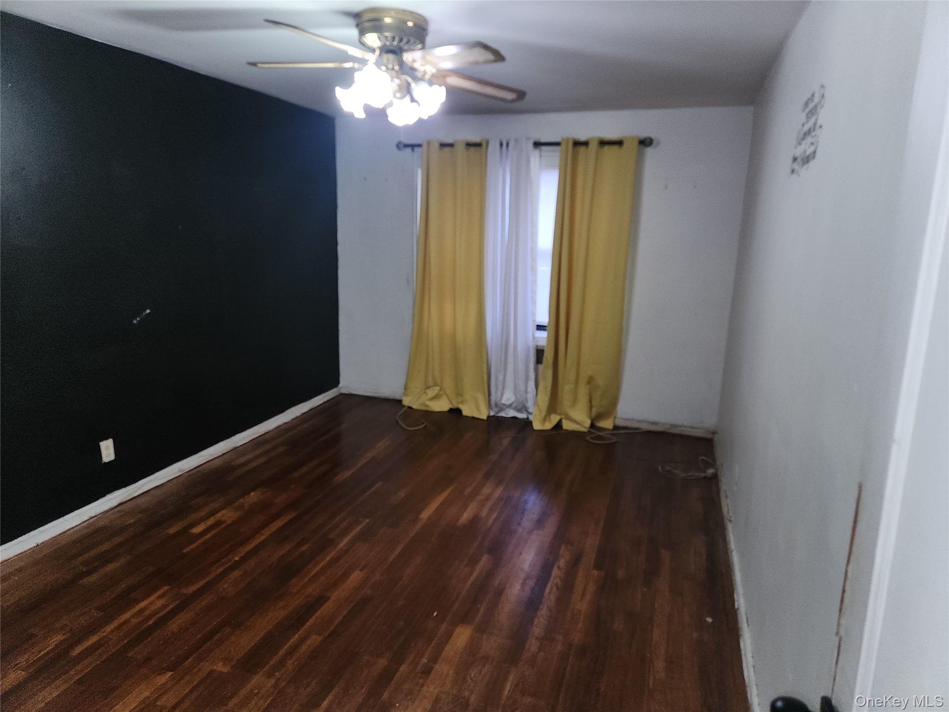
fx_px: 631
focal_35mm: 23
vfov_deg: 58.9
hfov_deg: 73.9
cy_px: 356
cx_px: 474
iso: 80
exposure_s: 1/60
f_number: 1.8
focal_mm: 5.4
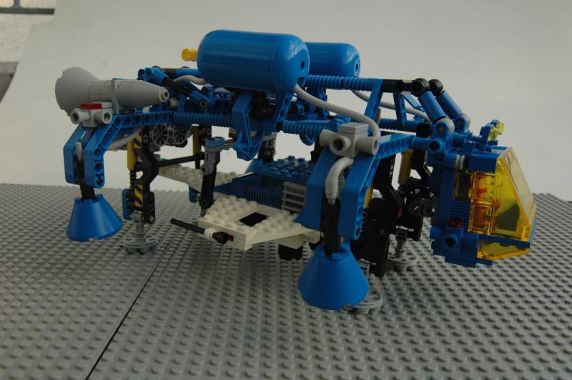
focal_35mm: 33
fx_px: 524
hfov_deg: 57.3
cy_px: 190
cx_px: 286
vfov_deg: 39.9
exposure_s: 1/400
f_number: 10
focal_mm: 22
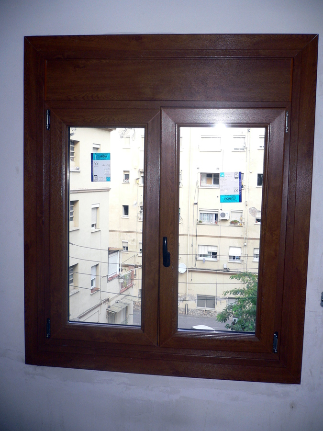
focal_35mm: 35
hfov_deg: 40.7
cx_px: 162
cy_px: 216
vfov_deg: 52.6
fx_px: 435
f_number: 2.8
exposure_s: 1/125
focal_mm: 5.8
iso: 100
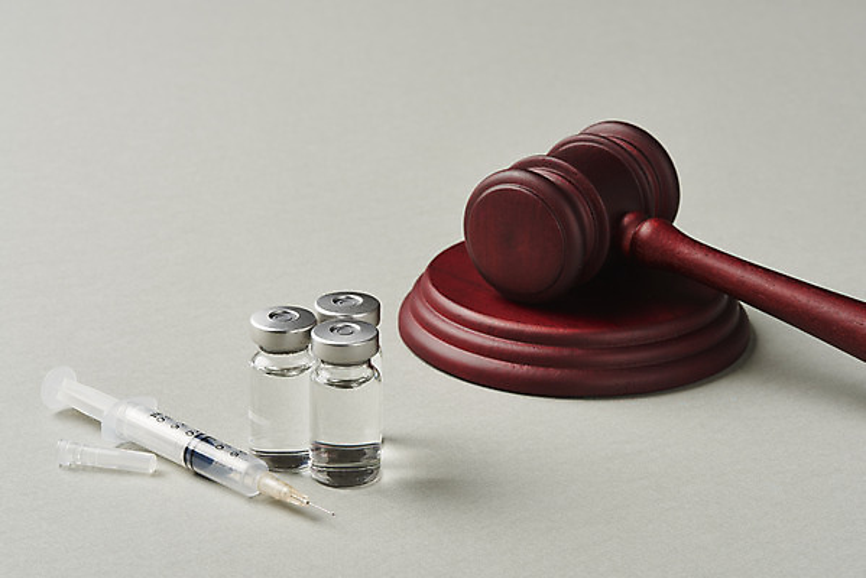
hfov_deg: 19.4
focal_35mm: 105
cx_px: 433
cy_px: 289
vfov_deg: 13.1
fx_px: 2527
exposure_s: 1/125
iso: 100
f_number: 20
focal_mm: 105
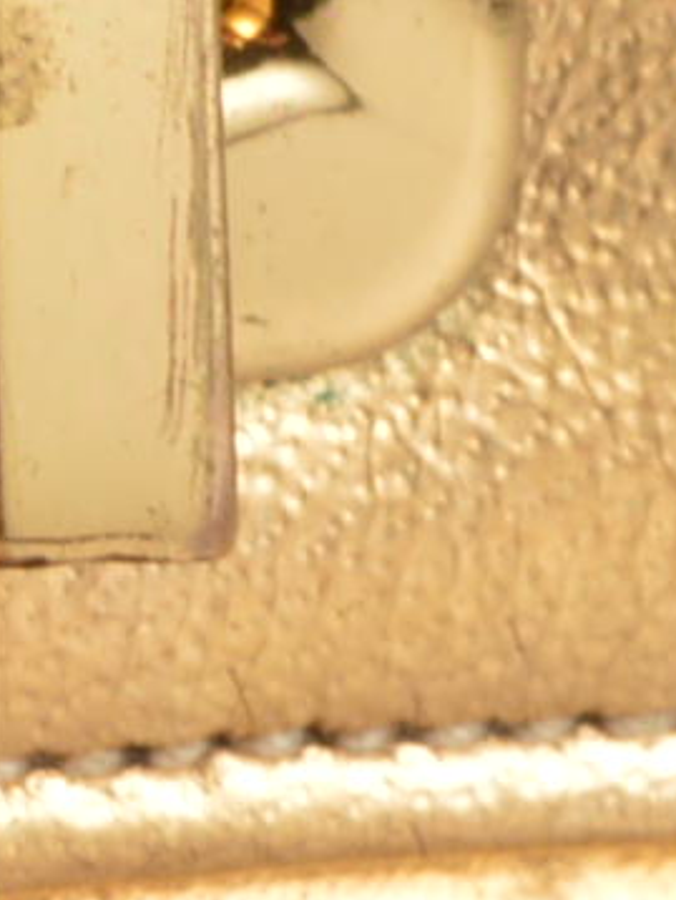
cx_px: -779
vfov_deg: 3.0
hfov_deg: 2.2
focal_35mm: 665
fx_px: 17296
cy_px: 339
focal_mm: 55
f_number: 14
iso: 200
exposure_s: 1/125
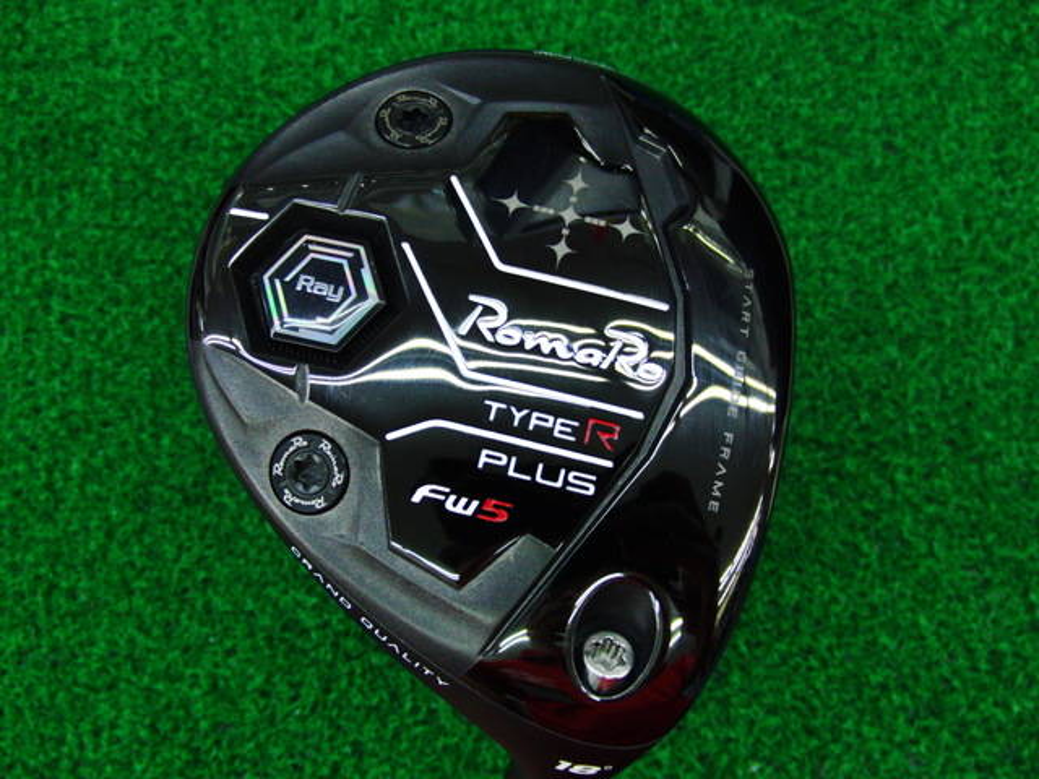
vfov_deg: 38.7
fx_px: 1111
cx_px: 520
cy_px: 390
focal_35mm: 37
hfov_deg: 50.1
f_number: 3.6
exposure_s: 1/60
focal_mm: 6.42
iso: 400
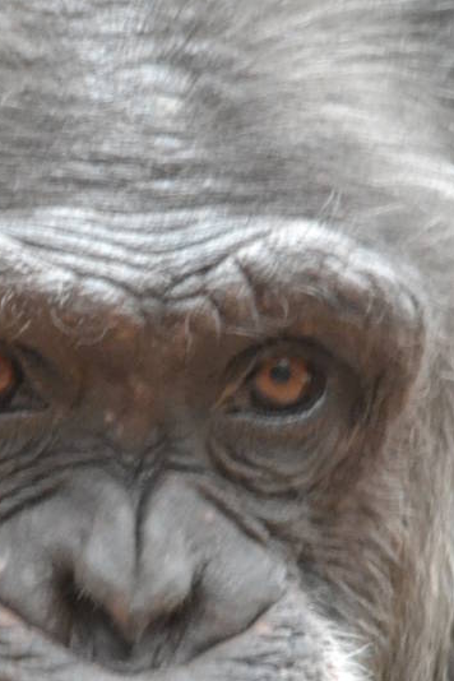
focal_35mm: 1709
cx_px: 80
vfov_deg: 1.2
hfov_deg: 0.8
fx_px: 32326
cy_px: 520
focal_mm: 380
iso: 3200
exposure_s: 1/40
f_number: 6.3
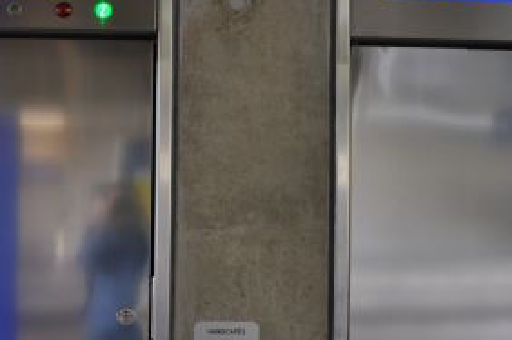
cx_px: 134
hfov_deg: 35.1
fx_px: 793
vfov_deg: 24.1
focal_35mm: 56
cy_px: 196
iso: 200
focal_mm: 21
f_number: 3.8
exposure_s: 1/40
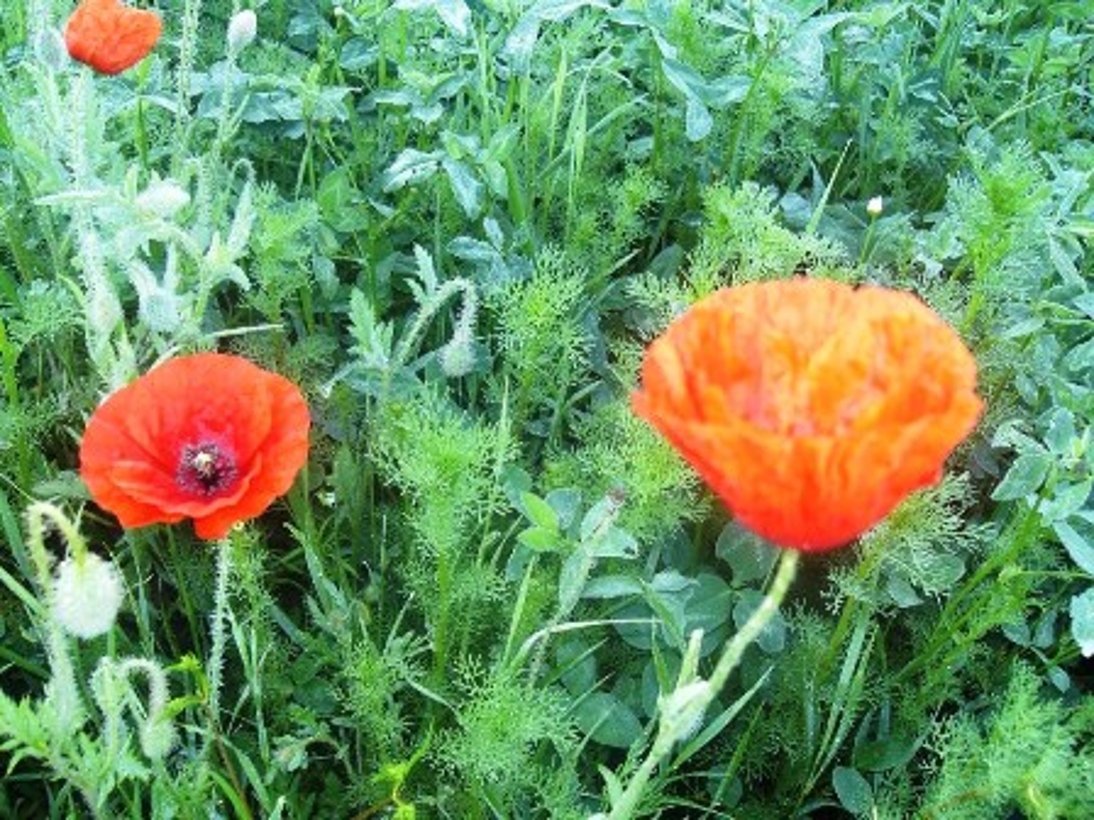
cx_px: 547
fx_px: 1201
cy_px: 410
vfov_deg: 37.7
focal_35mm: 38
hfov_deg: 49.0
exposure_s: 1/80
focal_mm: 6.3
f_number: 3.1
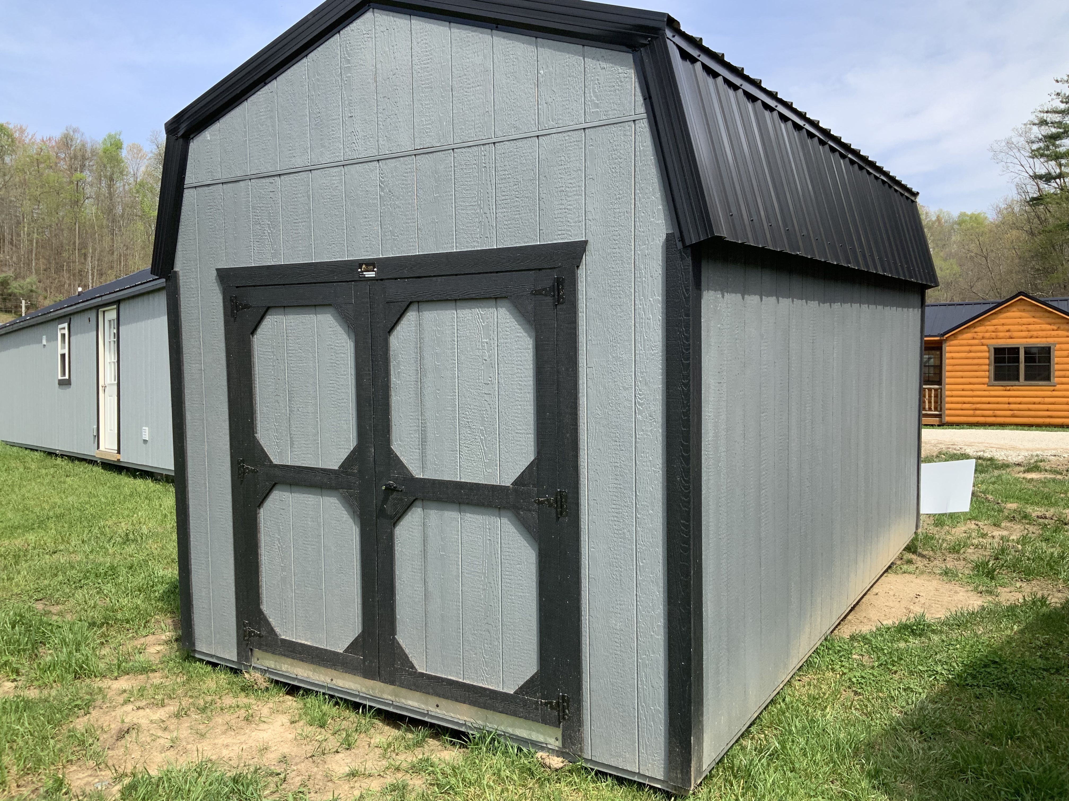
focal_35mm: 29
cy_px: 400
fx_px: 896
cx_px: 534
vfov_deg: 48.2
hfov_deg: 61.7
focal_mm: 3
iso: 16
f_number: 1.8
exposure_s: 1/1250
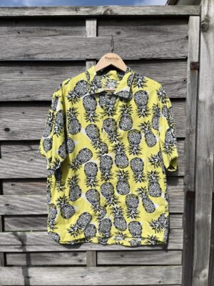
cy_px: 143
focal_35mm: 26
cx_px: 107
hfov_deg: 53.1
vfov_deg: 67.3
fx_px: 214
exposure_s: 1/5848
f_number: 1.6
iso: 50
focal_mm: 5.1
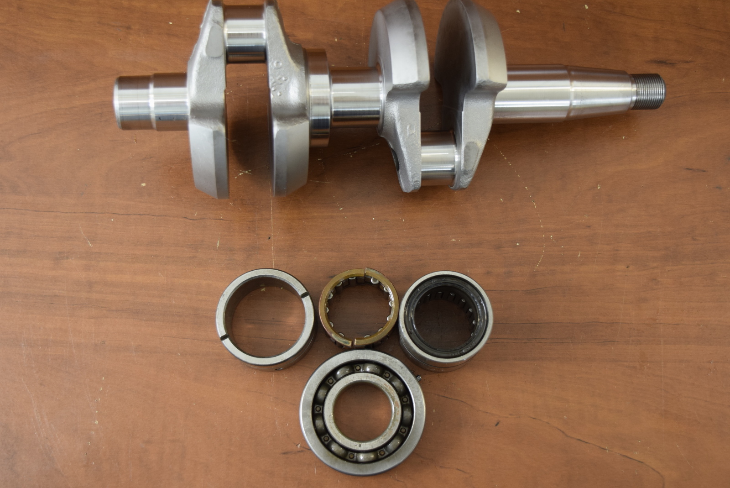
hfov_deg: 43.6
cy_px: 244
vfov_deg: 29.9
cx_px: 365
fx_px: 913
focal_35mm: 45
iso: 560
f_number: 5.6
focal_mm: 30
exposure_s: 1/125
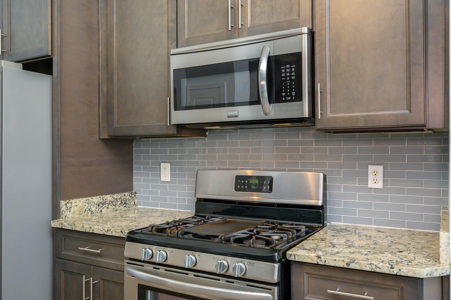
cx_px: 226
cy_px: 150
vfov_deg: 43.5
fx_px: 376
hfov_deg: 62.0
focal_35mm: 30
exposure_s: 1/25
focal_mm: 30
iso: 400
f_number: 7.1
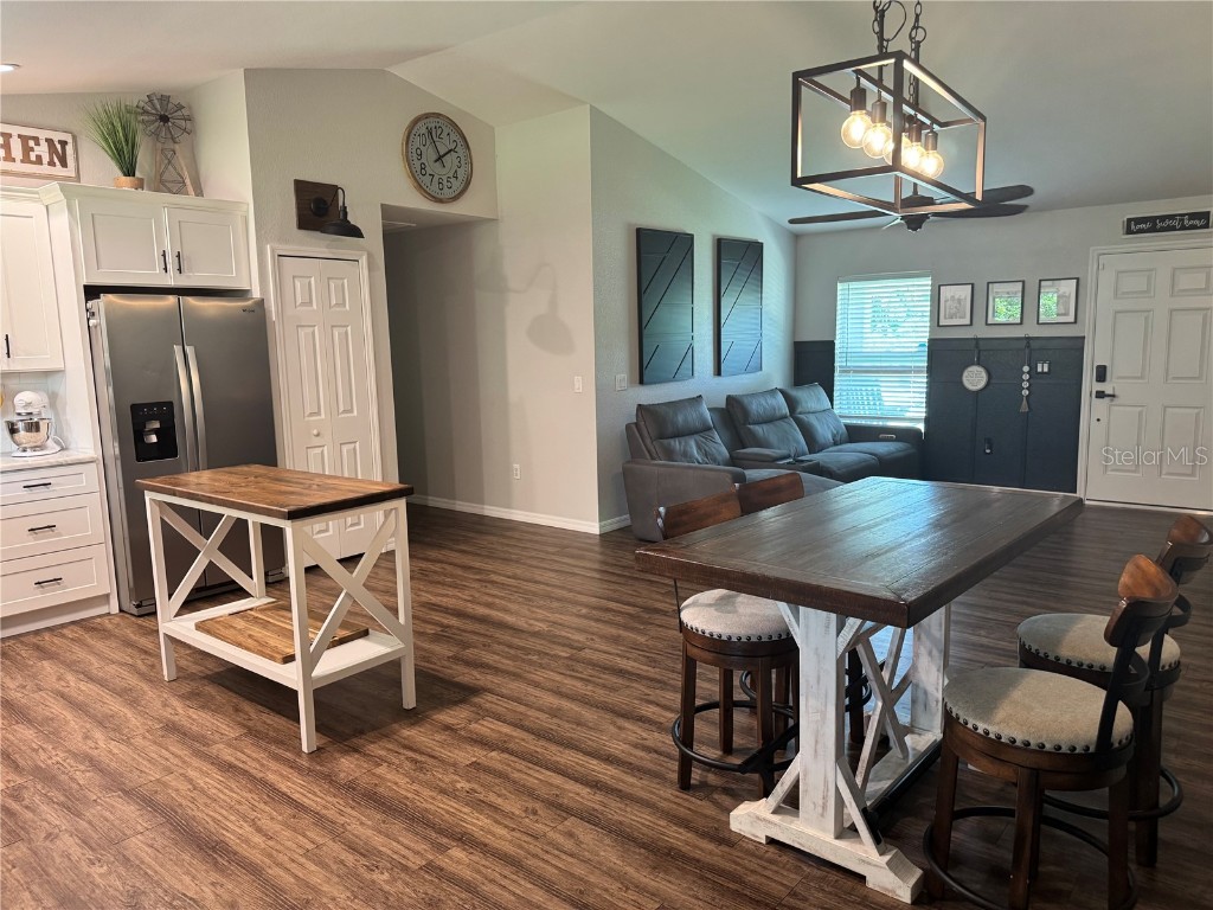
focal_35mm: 24
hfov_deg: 71.6
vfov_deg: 56.8
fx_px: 841
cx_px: 606
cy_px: 455
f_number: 1.78
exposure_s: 1/60
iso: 320
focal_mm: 6.76
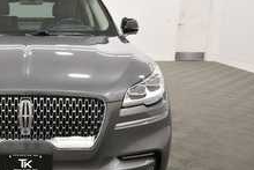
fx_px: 360
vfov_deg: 26.5
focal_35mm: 51
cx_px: 25
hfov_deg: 36.4
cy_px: 97
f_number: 5.6
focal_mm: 19
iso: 900
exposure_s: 1/125
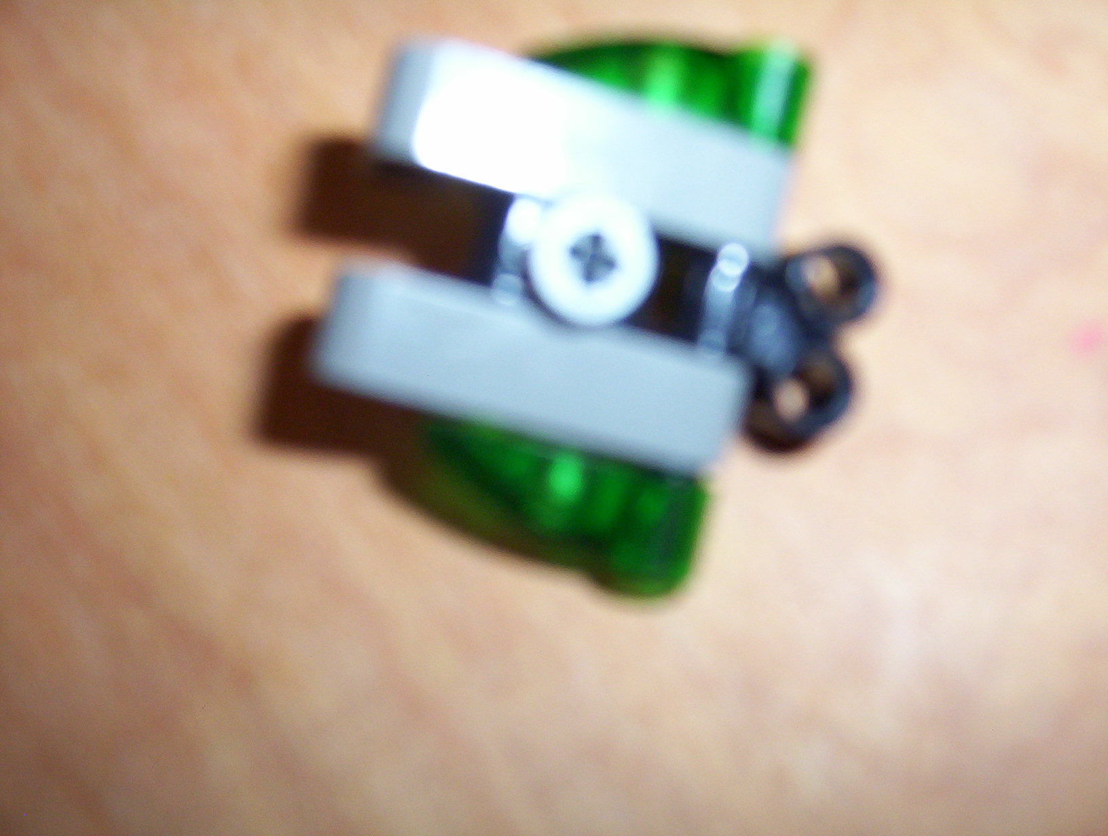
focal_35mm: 43
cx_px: 554
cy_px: 418
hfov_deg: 43.8
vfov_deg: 33.7
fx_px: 1380
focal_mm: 5.77
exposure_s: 1/60
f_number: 2.73
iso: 140
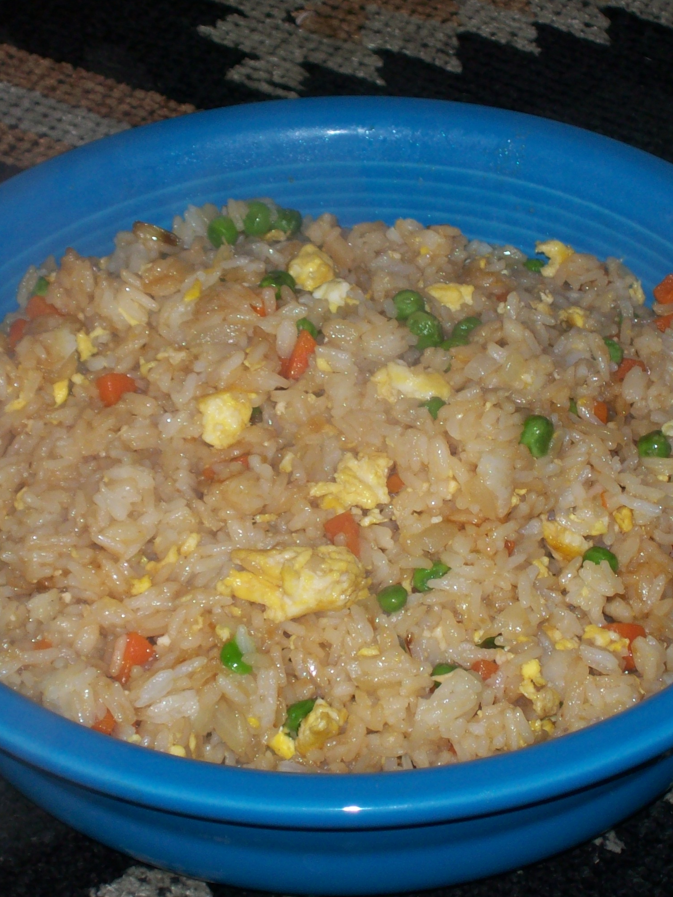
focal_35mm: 124
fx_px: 3215
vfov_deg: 15.9
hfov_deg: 11.9
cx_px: 344
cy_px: 444
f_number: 4.3
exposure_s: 1/112
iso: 80
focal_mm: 14.3
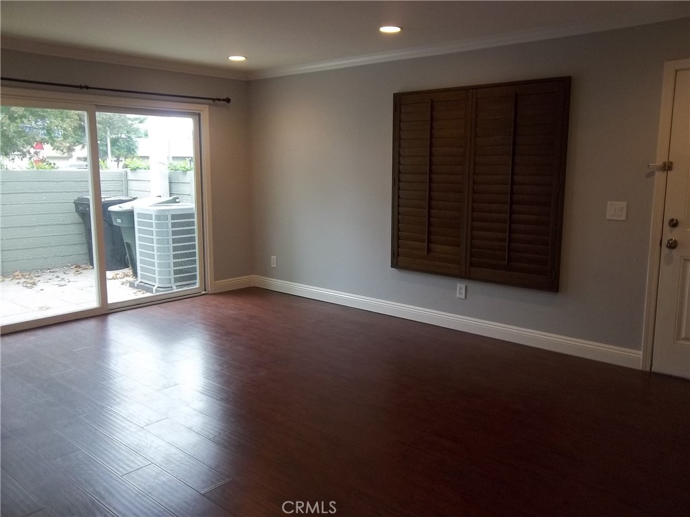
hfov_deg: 63.4
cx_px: 345
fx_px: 558
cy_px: 258
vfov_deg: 49.7
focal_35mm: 28
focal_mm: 5.05
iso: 141
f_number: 3.5
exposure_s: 1/30
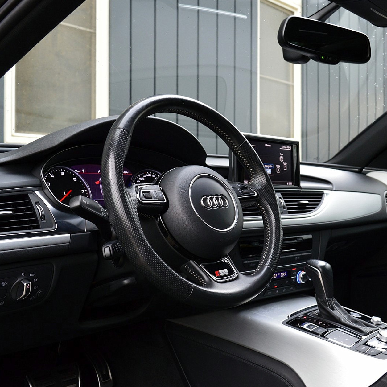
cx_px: 236
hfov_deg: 42.6
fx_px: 493
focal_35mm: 39
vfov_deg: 42.8
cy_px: 193
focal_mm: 20
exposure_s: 1/60
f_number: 5.6
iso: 800
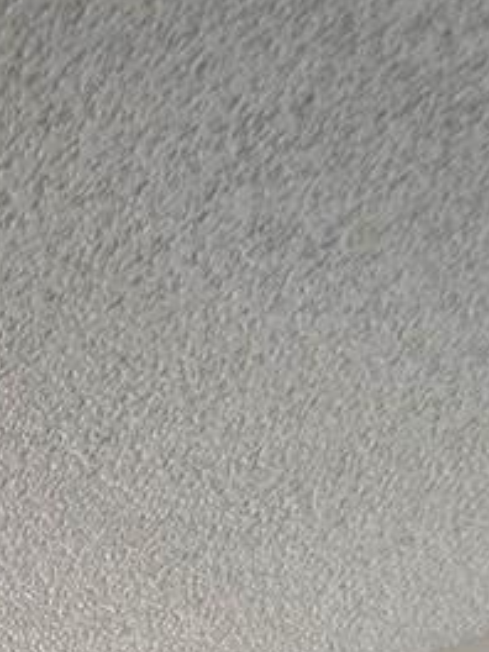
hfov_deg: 17.4
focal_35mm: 59
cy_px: 1378
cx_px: -504
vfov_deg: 18.0
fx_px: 1111
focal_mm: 2.2
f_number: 1.9
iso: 250
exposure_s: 1/120
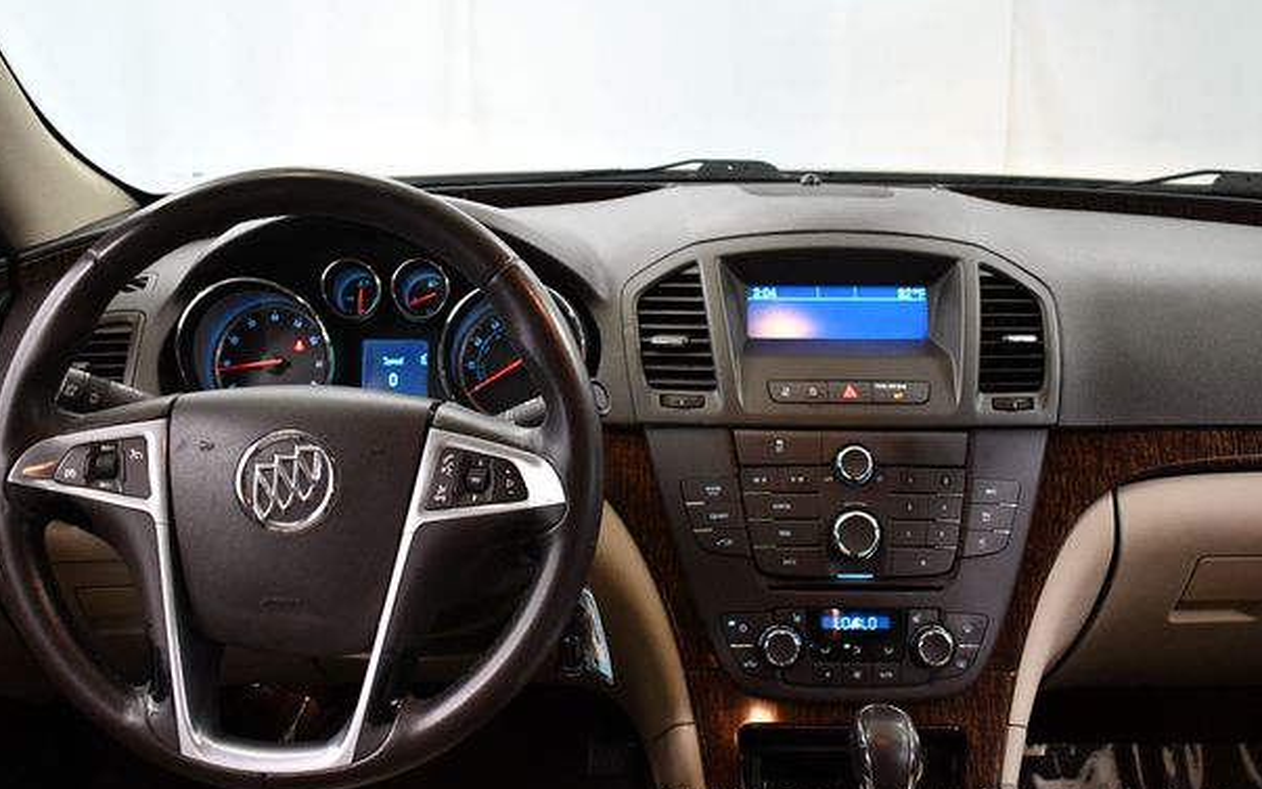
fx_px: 1341
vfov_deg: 32.8
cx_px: 628
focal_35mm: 39
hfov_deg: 50.4
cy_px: 393
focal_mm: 18
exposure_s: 1/125
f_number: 3.5
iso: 2000
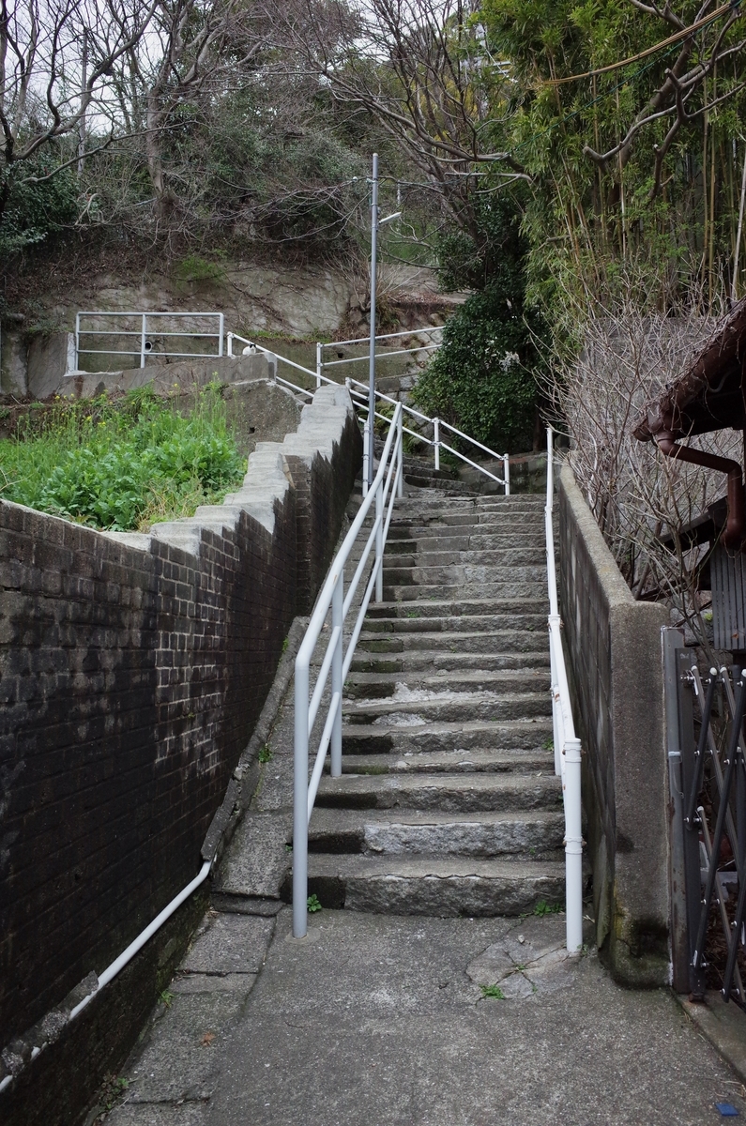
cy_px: 563
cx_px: 373
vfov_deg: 65.6
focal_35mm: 28
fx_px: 874
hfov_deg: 46.2
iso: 640
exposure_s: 1/45
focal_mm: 18.3
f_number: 5.6
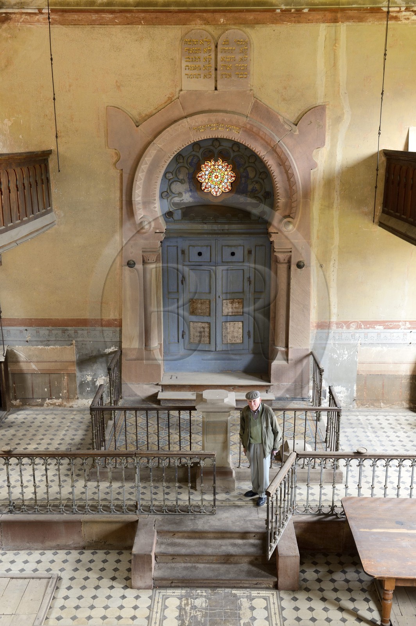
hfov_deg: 35.0
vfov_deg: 50.7
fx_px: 660
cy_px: 313
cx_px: 208
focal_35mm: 38
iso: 800
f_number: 5
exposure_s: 1/40
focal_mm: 38
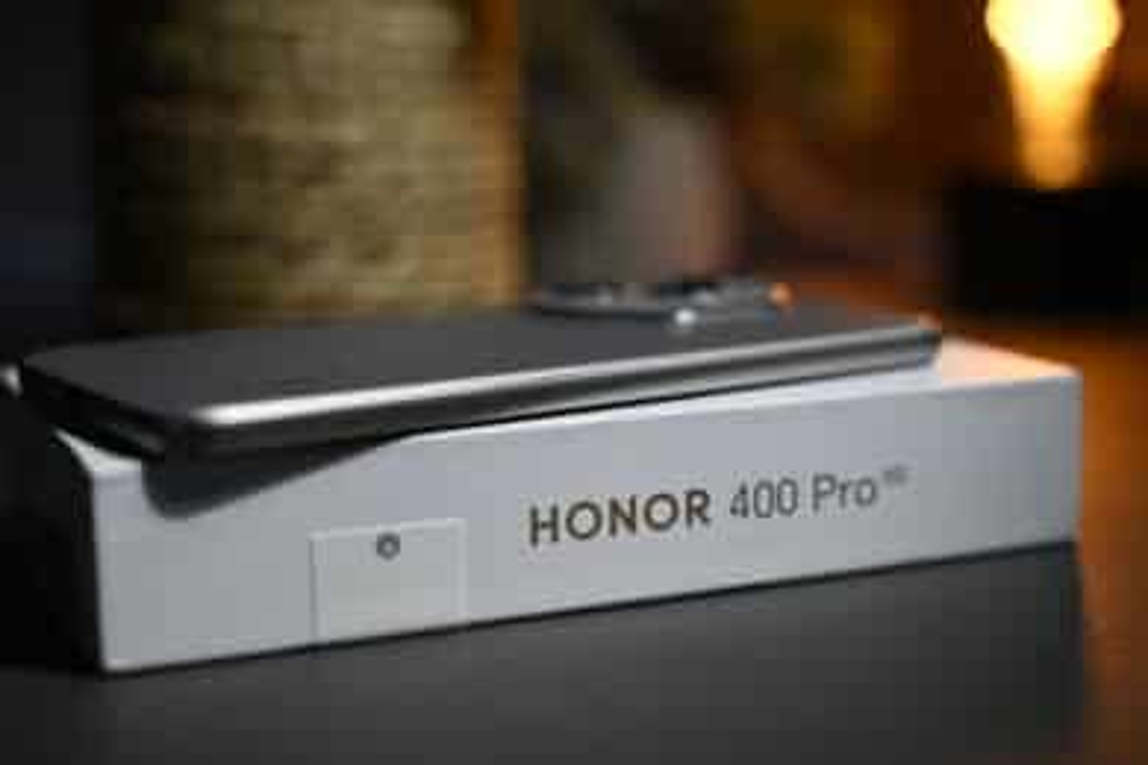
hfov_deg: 35.6
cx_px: 574
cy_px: 382
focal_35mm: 56
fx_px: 1786
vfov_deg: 24.2
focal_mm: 56
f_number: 3.2
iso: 320
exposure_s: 1/400
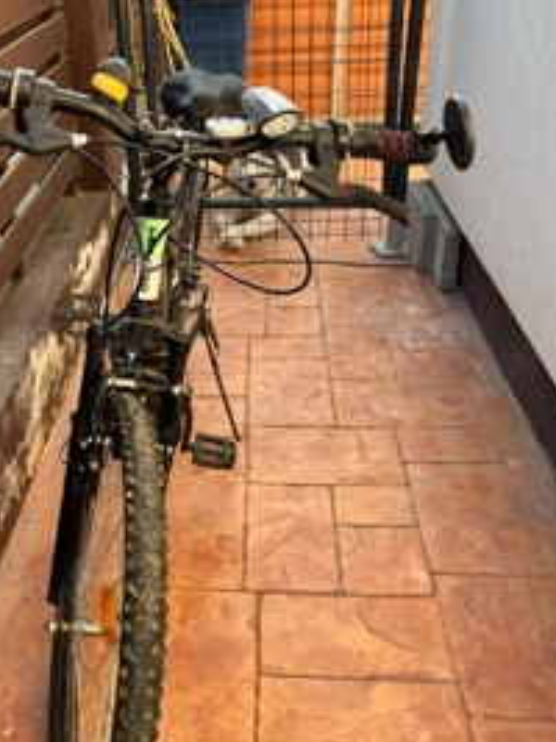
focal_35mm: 39
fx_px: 836
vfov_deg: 47.9
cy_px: 375
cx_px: 170
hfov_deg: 36.3
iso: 40
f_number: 1.6
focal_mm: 5.96
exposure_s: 1/143
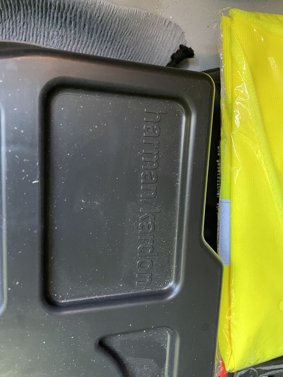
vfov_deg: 67.3
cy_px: 188
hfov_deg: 53.1
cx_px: 142
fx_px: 283
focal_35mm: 26
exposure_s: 1/30
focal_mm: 4.2
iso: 640
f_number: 1.6
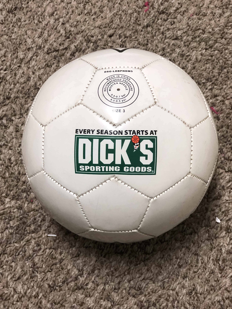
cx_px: 116
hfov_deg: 25.7
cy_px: 154
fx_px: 509
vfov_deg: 33.8
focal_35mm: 57
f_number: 2.8
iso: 80
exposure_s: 1/30
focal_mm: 6.6
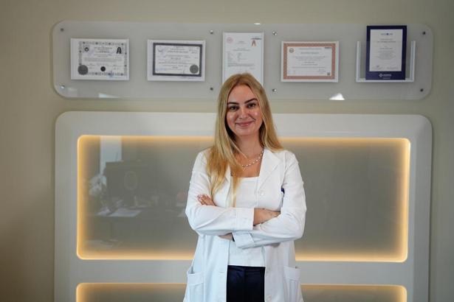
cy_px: 151
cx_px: 227
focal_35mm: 39
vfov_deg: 34.2
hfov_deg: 49.6
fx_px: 492
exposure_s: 1/100
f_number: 2.8
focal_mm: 39
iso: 200
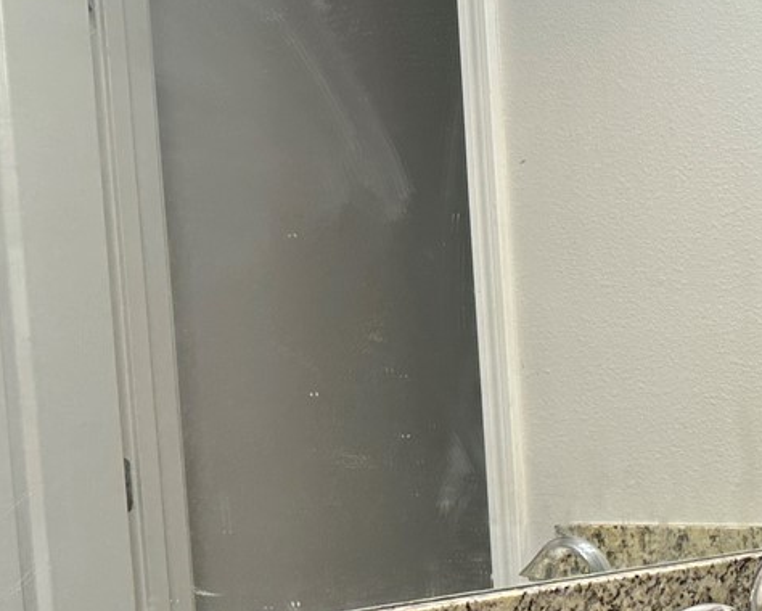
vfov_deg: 19.2
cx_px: 1231
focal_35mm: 79
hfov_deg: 19.9
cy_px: 510
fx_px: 1783
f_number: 1.78
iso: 64
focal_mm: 6.86
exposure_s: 1/120
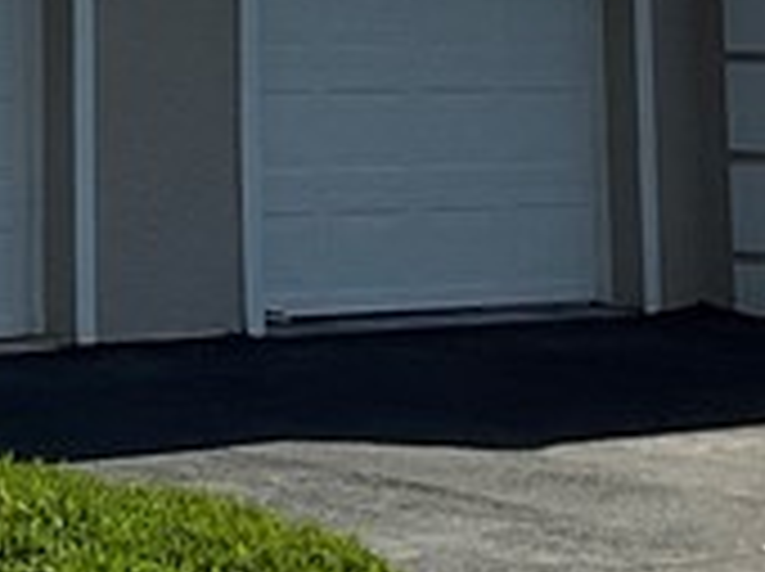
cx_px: -58
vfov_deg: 8.0
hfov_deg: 11.2
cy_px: -608
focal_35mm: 175
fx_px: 3862
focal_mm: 3
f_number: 1.8
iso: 20
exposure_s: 1/6536
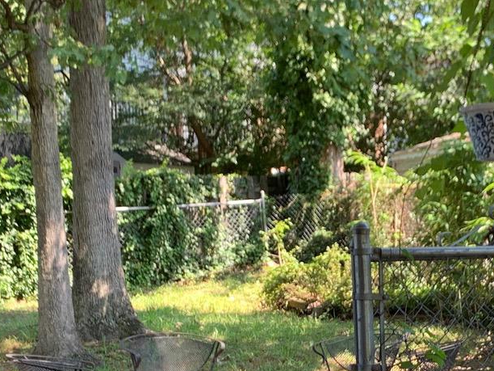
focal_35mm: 87
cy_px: 335
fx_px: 1242
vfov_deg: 16.7
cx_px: 350
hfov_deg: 22.4
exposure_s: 1/122
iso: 40
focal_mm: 4.25
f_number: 1.8
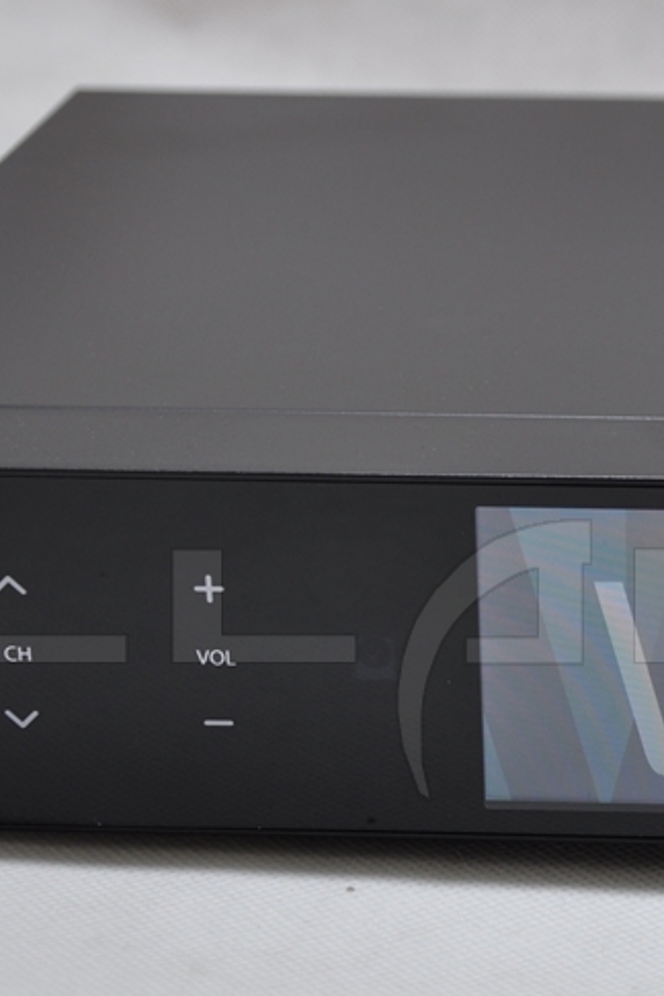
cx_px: 699
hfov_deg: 12.6
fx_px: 2960
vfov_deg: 19.1
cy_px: 629
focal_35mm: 107
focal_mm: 32
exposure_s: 1/50
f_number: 4.2
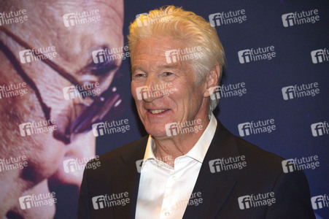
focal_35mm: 190
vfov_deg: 7.2
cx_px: 164
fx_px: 1735
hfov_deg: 10.8
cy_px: 110
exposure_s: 1/50
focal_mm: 190
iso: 1600
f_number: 5.6
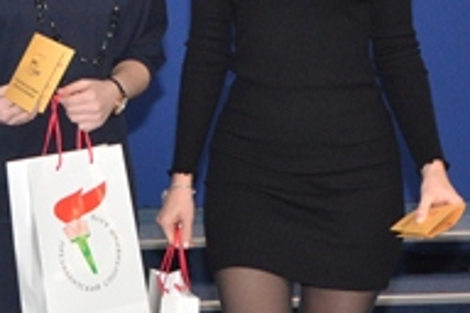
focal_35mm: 120
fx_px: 1567
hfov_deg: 16.9
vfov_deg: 11.4
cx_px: 64
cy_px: 212
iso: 800
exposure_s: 1/60
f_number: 7.1
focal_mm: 24
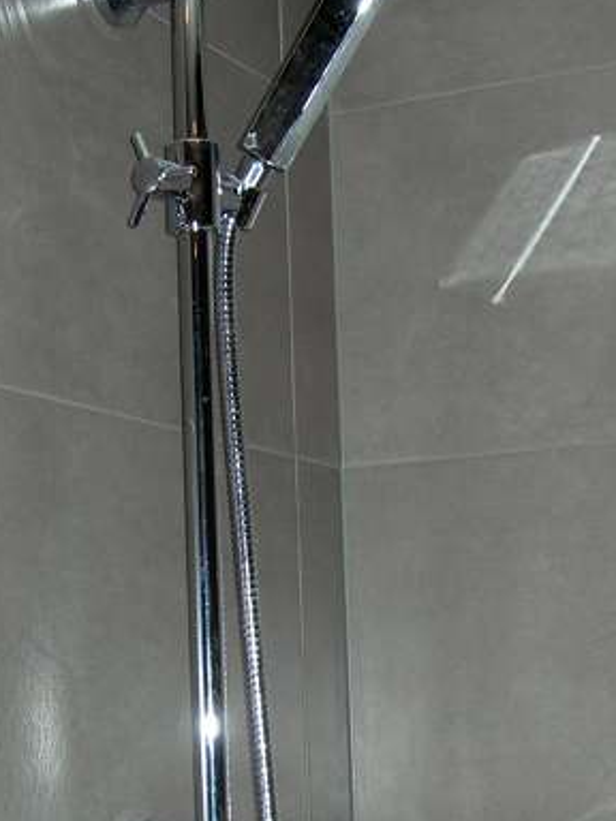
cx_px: 401
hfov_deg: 16.6
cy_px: 609
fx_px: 2112
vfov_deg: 21.8
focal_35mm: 89
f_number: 2.8
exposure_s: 1/60.1
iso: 50
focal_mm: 7.8
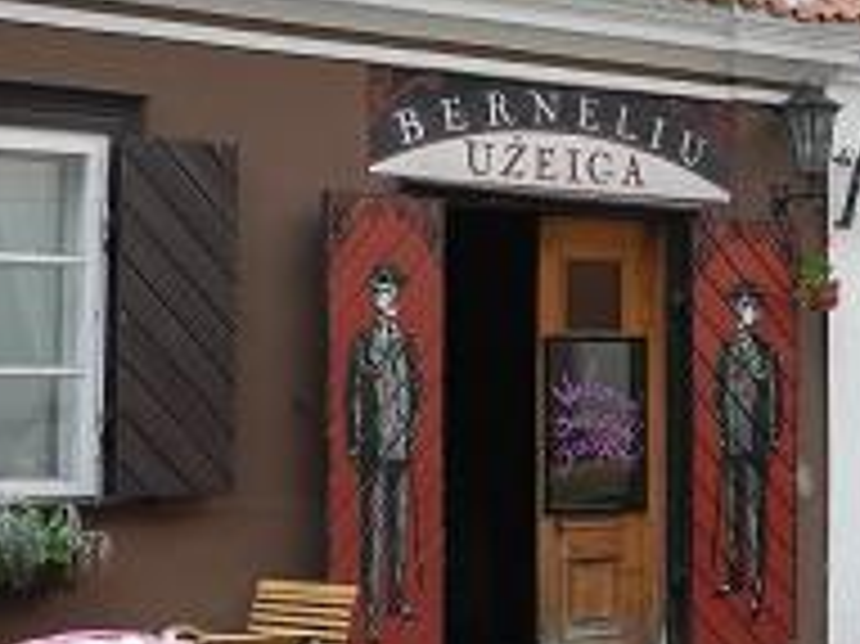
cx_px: 428
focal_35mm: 86
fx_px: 2135
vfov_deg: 17.1
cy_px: 167
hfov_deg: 22.8
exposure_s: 1/400
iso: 100
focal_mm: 6.8
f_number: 2.8
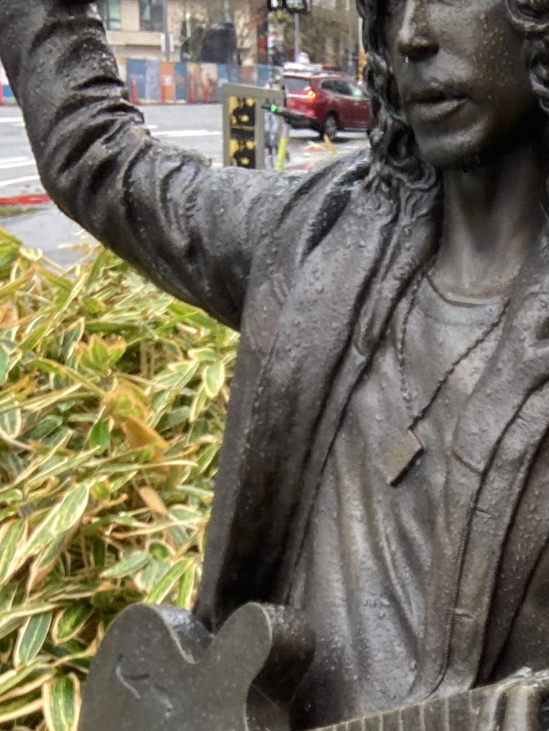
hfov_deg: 19.8
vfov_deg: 25.1
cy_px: 763
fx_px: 1542
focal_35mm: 73
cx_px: 487
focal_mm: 2.87
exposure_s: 1/121
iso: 64
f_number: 2.2
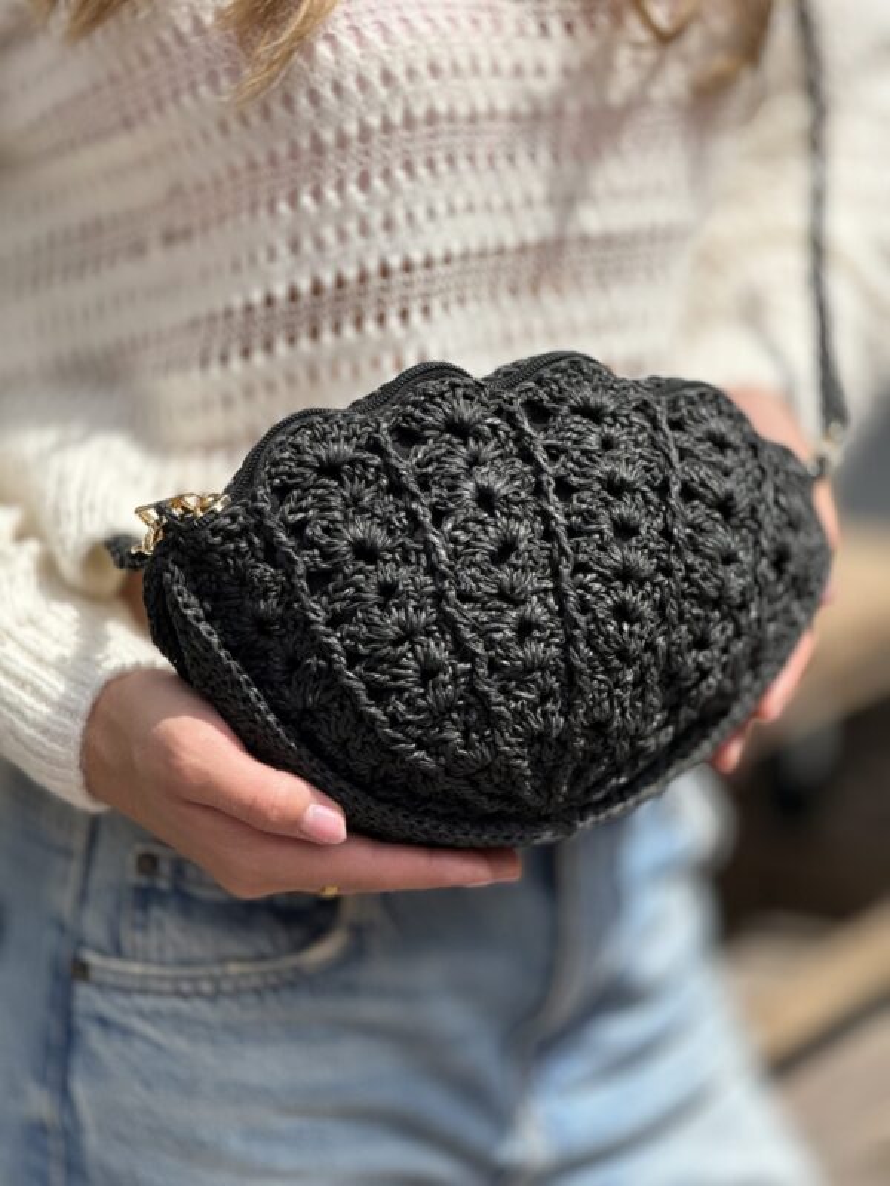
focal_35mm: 120
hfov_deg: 12.3
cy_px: 593
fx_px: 4114
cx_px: 445
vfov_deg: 16.4
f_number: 2.8
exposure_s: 1/1650
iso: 64
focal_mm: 15.66
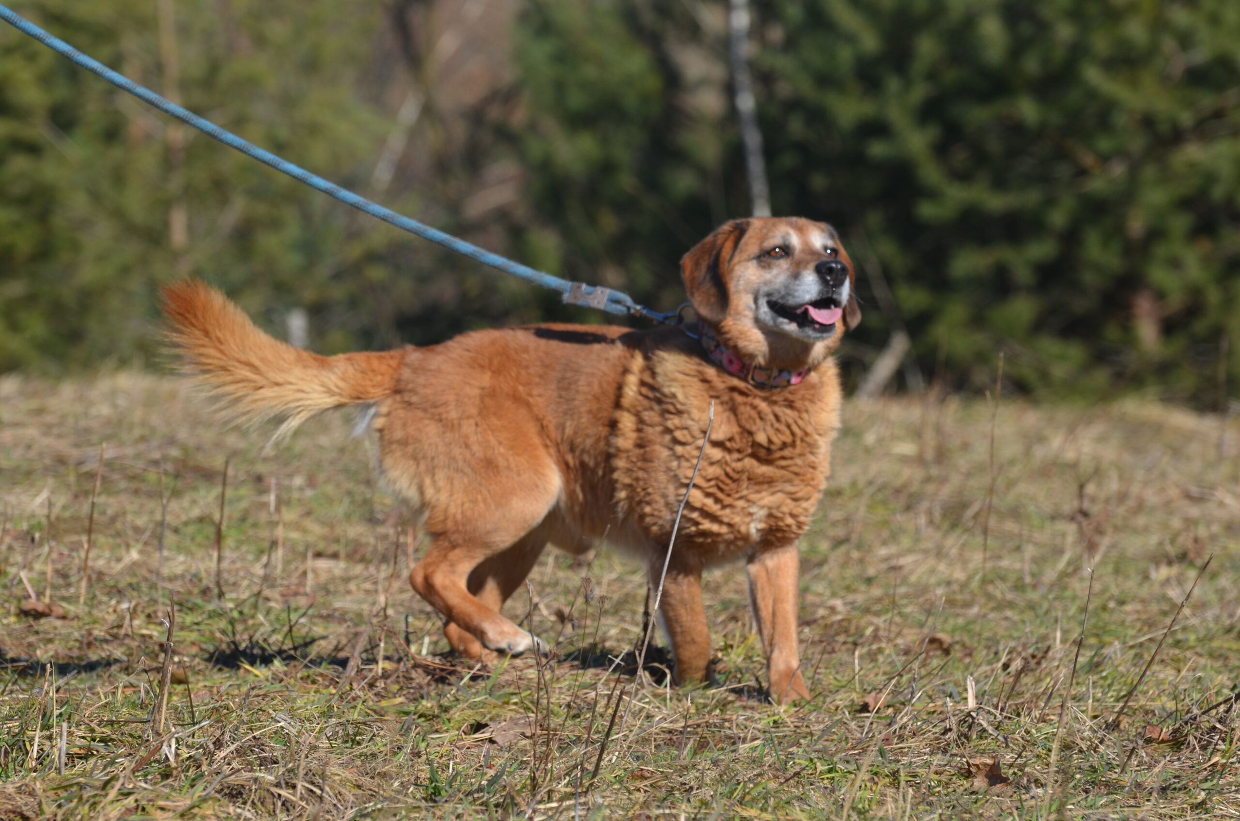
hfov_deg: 8.3
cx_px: 620
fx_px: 8508
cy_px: 410
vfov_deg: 5.5
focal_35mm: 248
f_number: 6.3
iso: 200
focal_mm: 165
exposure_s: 1/640
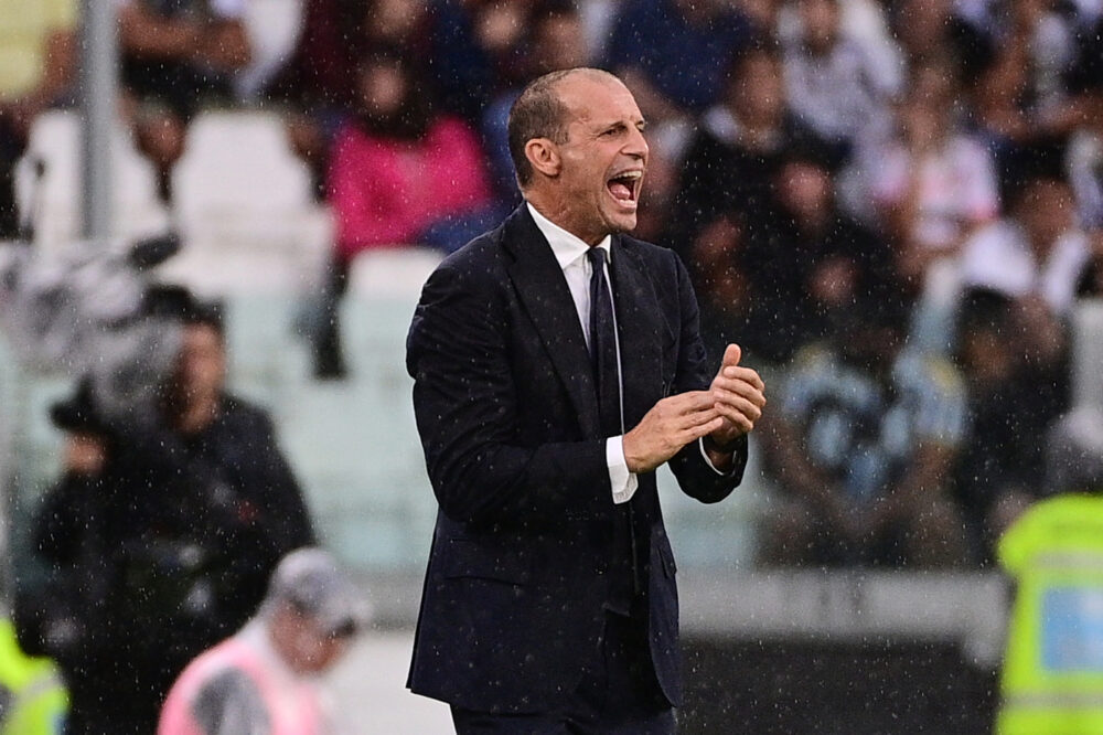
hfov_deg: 5.2
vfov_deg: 3.4
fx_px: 12251
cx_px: 552
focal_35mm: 400
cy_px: 368
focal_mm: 400
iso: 2500
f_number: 4
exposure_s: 1/1250
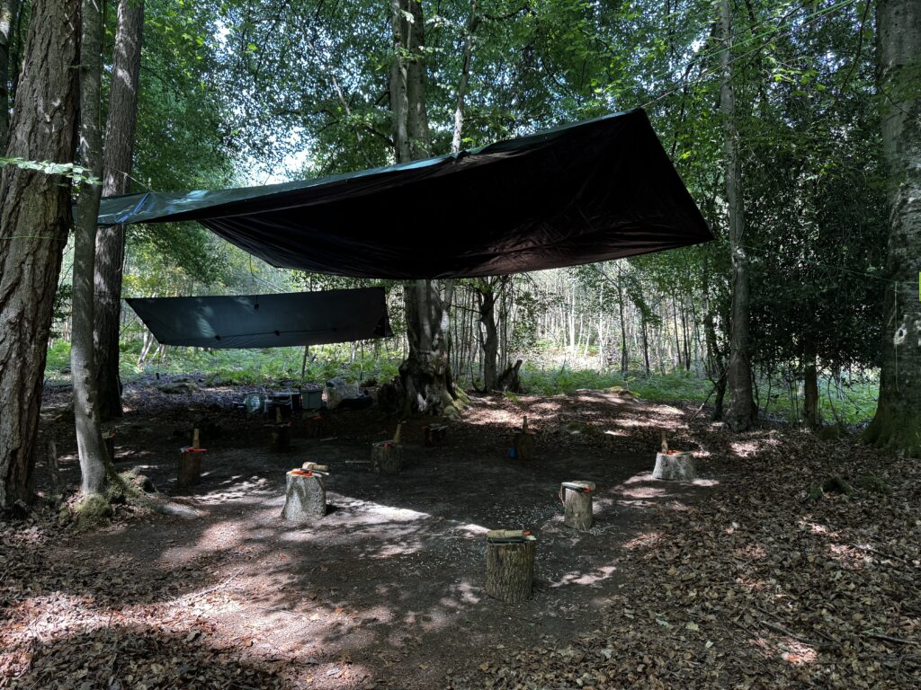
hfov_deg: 71.6
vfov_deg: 56.8
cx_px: 460
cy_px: 345
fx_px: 639
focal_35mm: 24
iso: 200
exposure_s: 1/117
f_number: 1.78
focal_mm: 6.76
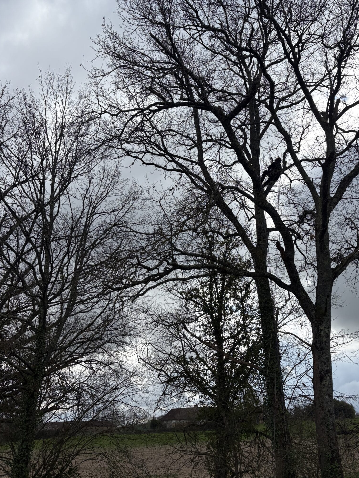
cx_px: 225
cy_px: 216
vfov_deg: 55.3
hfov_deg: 42.6
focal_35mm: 33
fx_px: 456
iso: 50
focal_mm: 5.96
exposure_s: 1/5348
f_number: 1.6
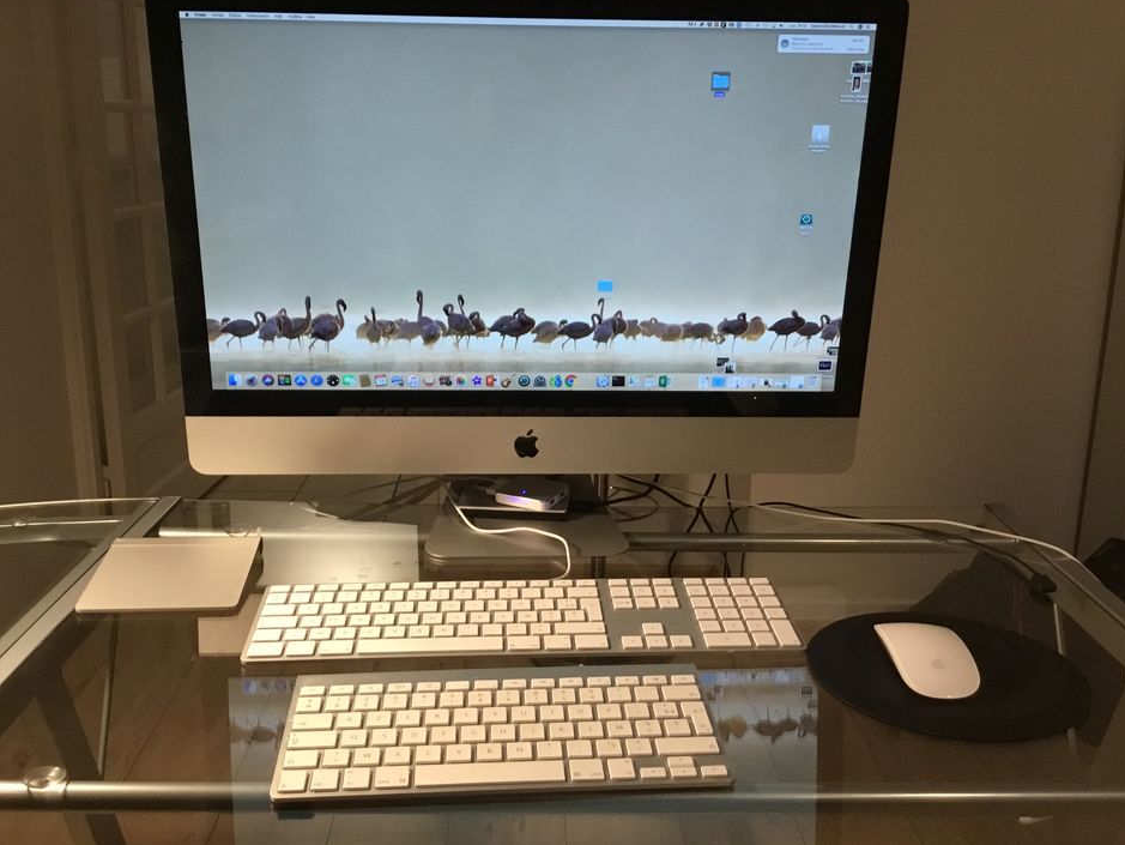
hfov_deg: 55.3
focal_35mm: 33
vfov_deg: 43.0
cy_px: 399
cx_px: 540
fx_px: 1073
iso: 200
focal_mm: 3.3
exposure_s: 1/33
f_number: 2.4
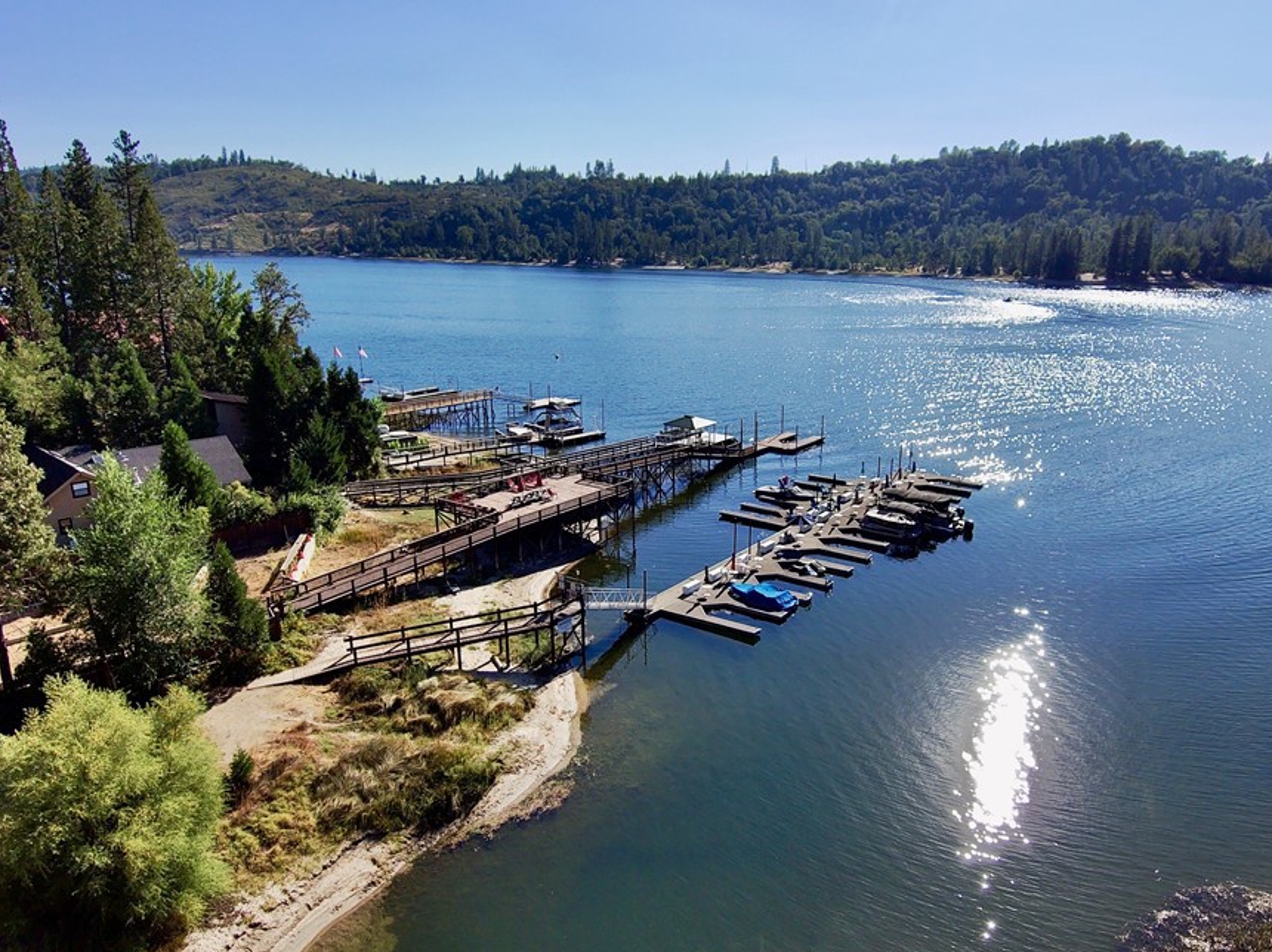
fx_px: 918
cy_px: 508
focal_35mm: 25
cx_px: 737
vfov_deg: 54.8
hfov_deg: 69.0
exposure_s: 1/2135
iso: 100
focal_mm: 3.7
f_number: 2.8
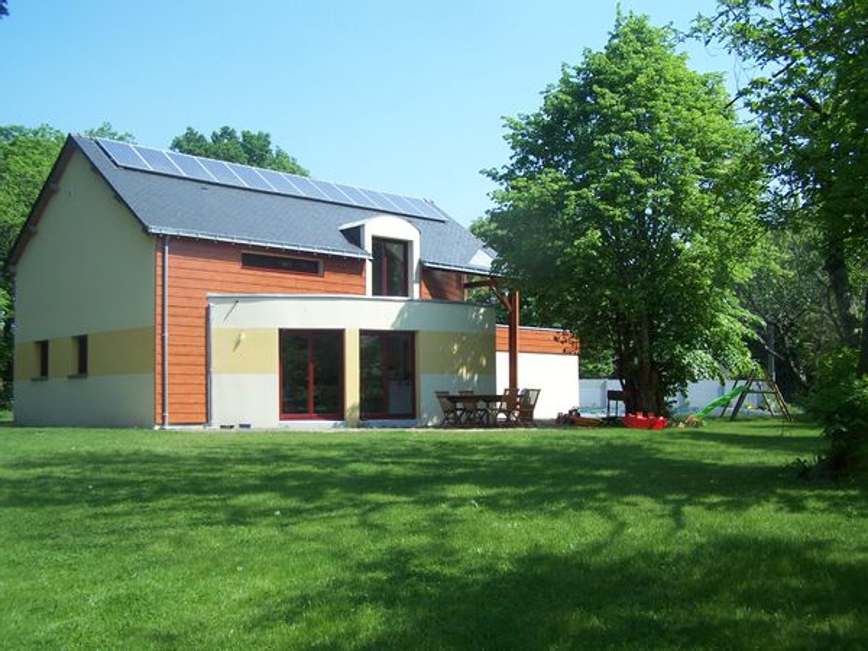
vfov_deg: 37.7
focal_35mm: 38
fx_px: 953
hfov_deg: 49.0
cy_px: 326
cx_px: 434
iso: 80
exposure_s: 1/750
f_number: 2.8
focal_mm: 6.3
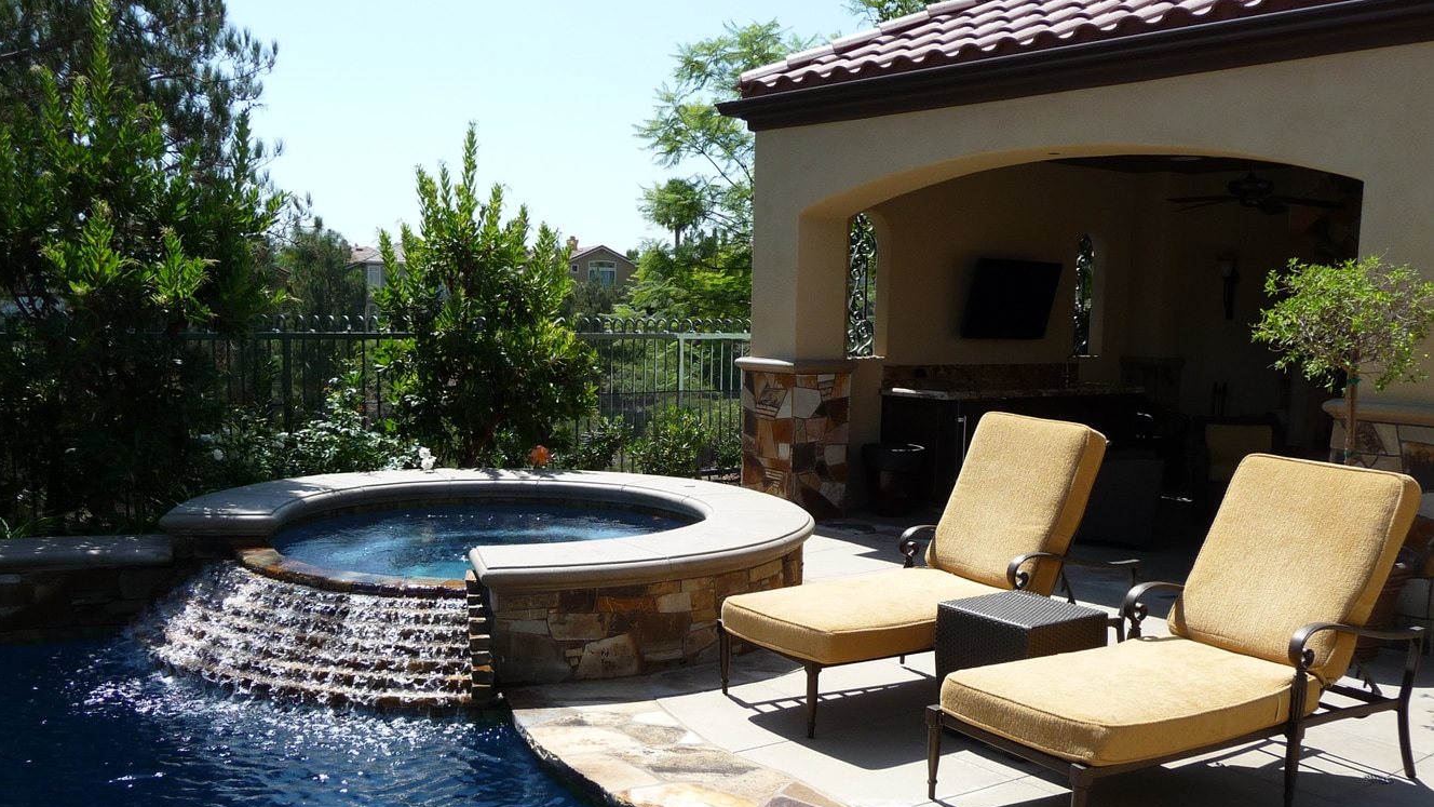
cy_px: 505
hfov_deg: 56.6
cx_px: 715
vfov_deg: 33.6
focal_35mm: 35
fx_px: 1331
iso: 100
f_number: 3.5
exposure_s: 1/800
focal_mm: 5.3
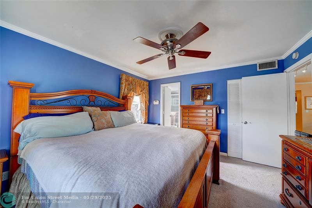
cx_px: 156
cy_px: 104
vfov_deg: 89.9
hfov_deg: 112.7
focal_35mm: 12
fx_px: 104
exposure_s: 1/13
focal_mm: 12
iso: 400
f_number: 8
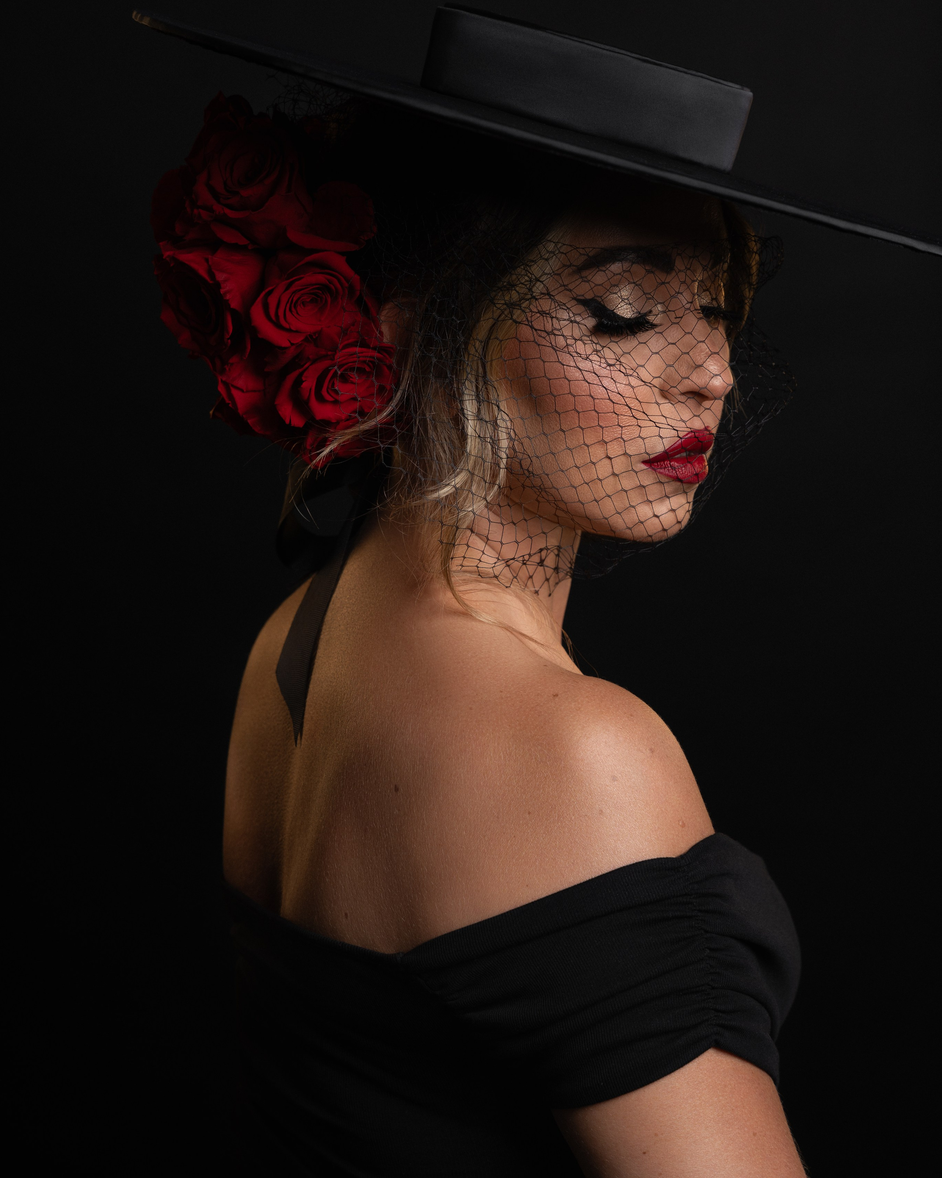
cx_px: 470
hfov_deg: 19.4
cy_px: 501
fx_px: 2753
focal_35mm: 79
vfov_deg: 24.1
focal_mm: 70
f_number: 5.6
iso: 100
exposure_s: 1/200
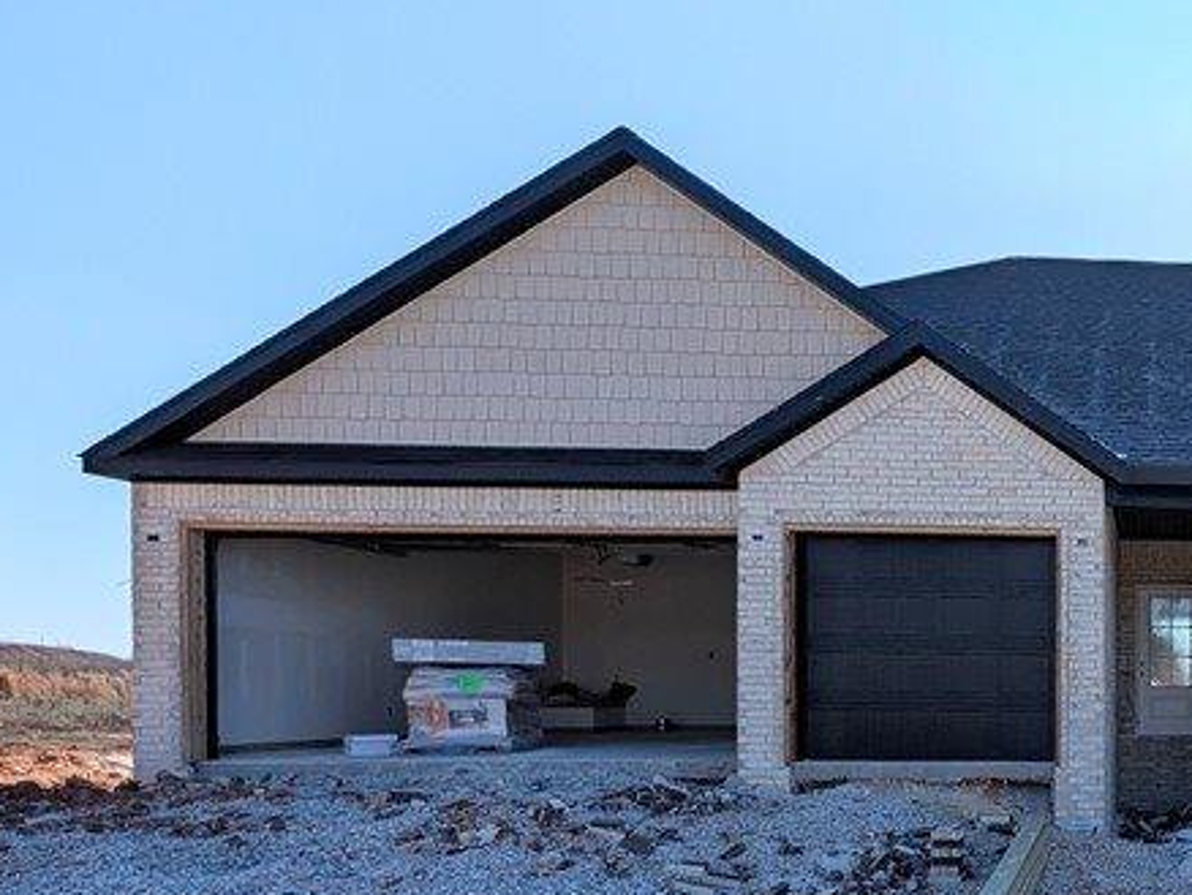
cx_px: 1229
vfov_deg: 47.2
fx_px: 965
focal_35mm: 28
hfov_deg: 49.7
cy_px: 710
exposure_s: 1/6494
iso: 53
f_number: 1.7
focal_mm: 2.02
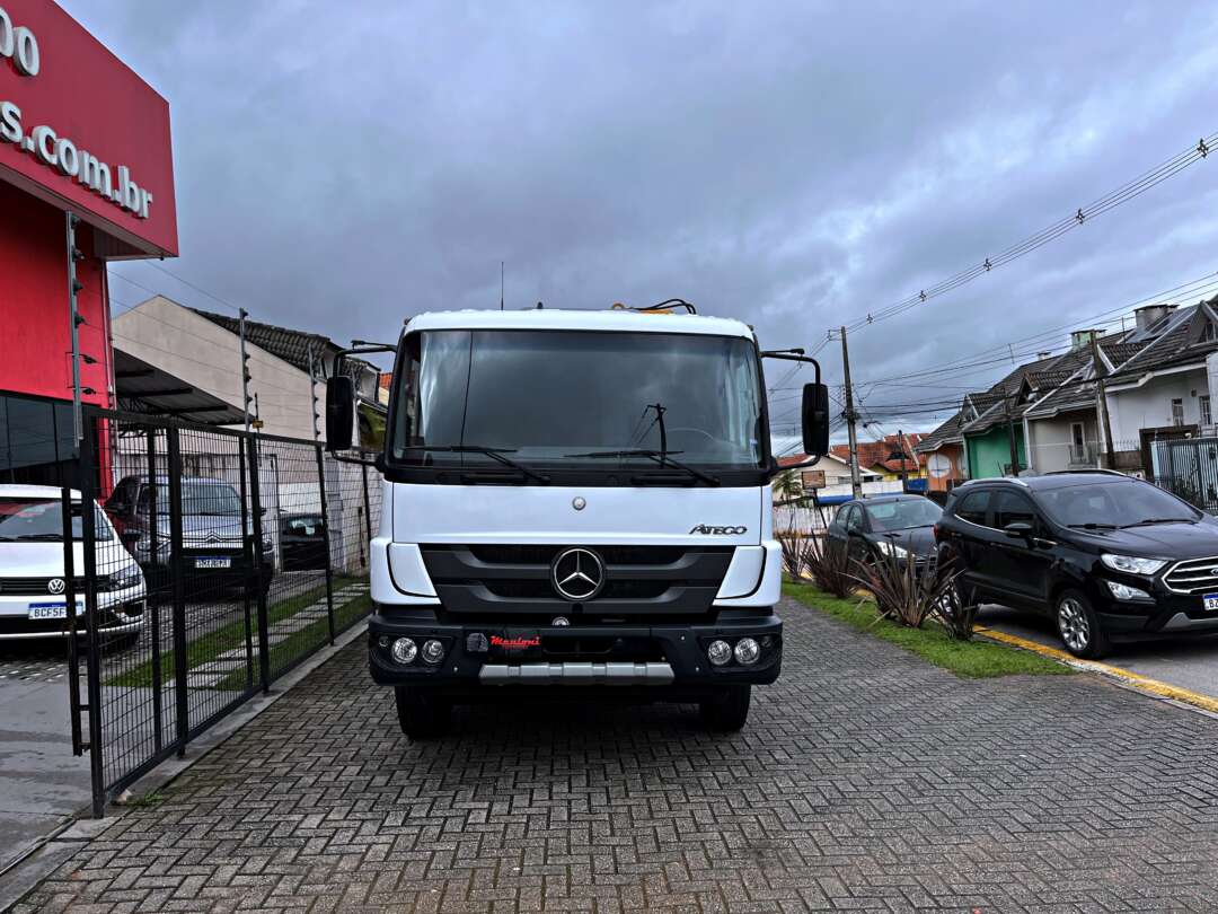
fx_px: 915
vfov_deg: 53.1
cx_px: 609
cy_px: 457
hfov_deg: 67.3
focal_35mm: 26
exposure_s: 1/1832
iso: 50
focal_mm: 5.1
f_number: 1.6
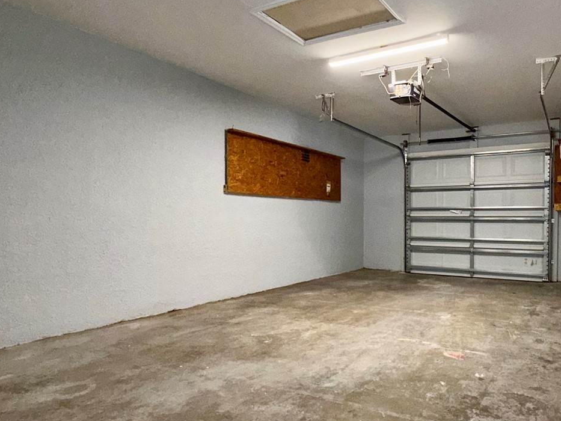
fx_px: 389
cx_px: 388
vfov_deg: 56.7
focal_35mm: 24
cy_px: 232
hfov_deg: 68.9
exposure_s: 1/60
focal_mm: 2.22
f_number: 2.2
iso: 160
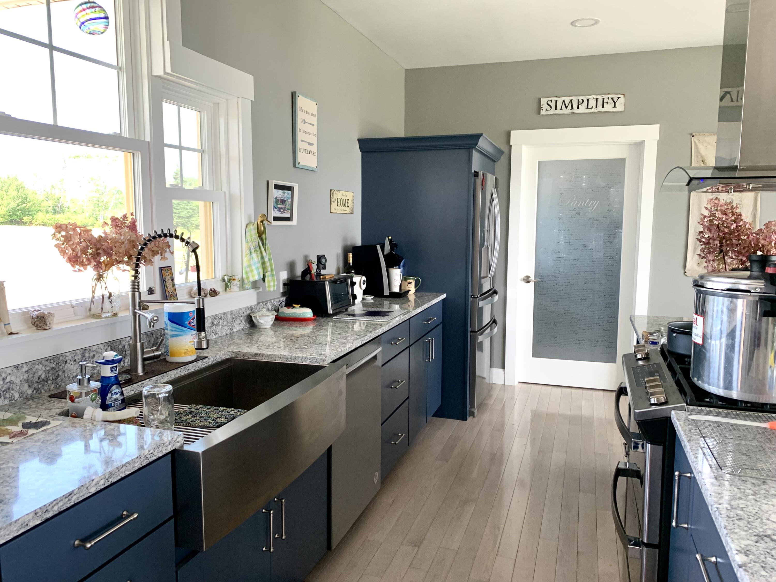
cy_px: 291
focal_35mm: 26
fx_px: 583
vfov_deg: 53.1
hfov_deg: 67.3
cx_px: 388
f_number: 1.8
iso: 80
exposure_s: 1/121
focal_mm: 4.25
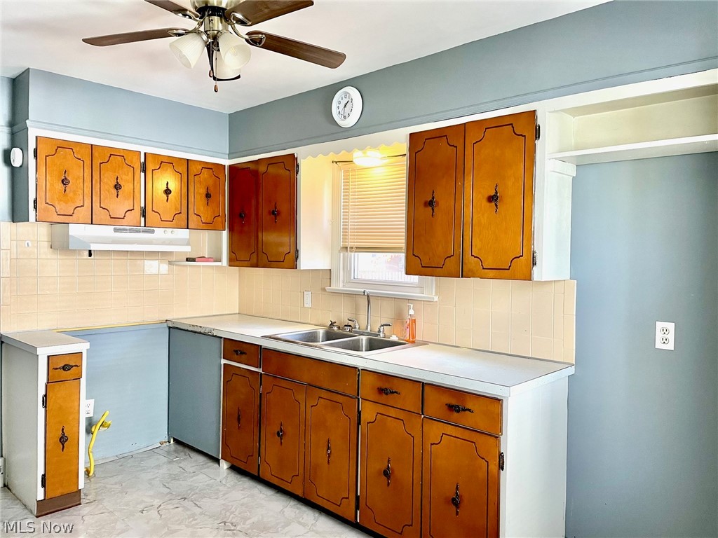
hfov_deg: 67.3
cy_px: 269
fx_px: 539
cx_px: 359
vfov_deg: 53.1
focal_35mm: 26
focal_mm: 4.2
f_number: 1.6
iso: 125
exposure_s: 1/60
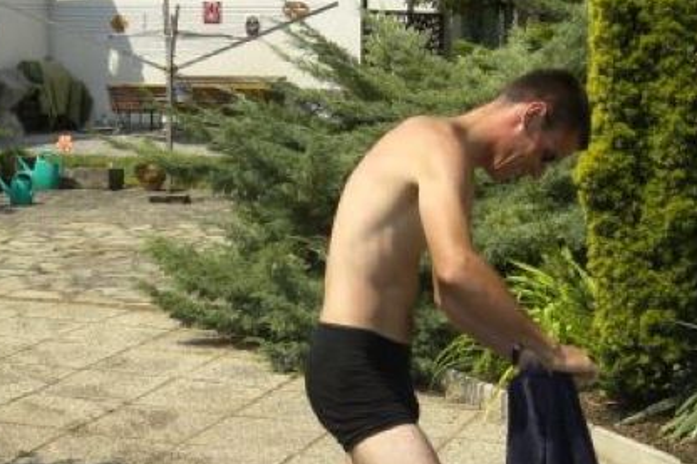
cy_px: 399
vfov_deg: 17.7
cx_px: 427
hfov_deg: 26.6
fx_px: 1471
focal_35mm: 76
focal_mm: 6.3
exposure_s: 1/640
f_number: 4.4
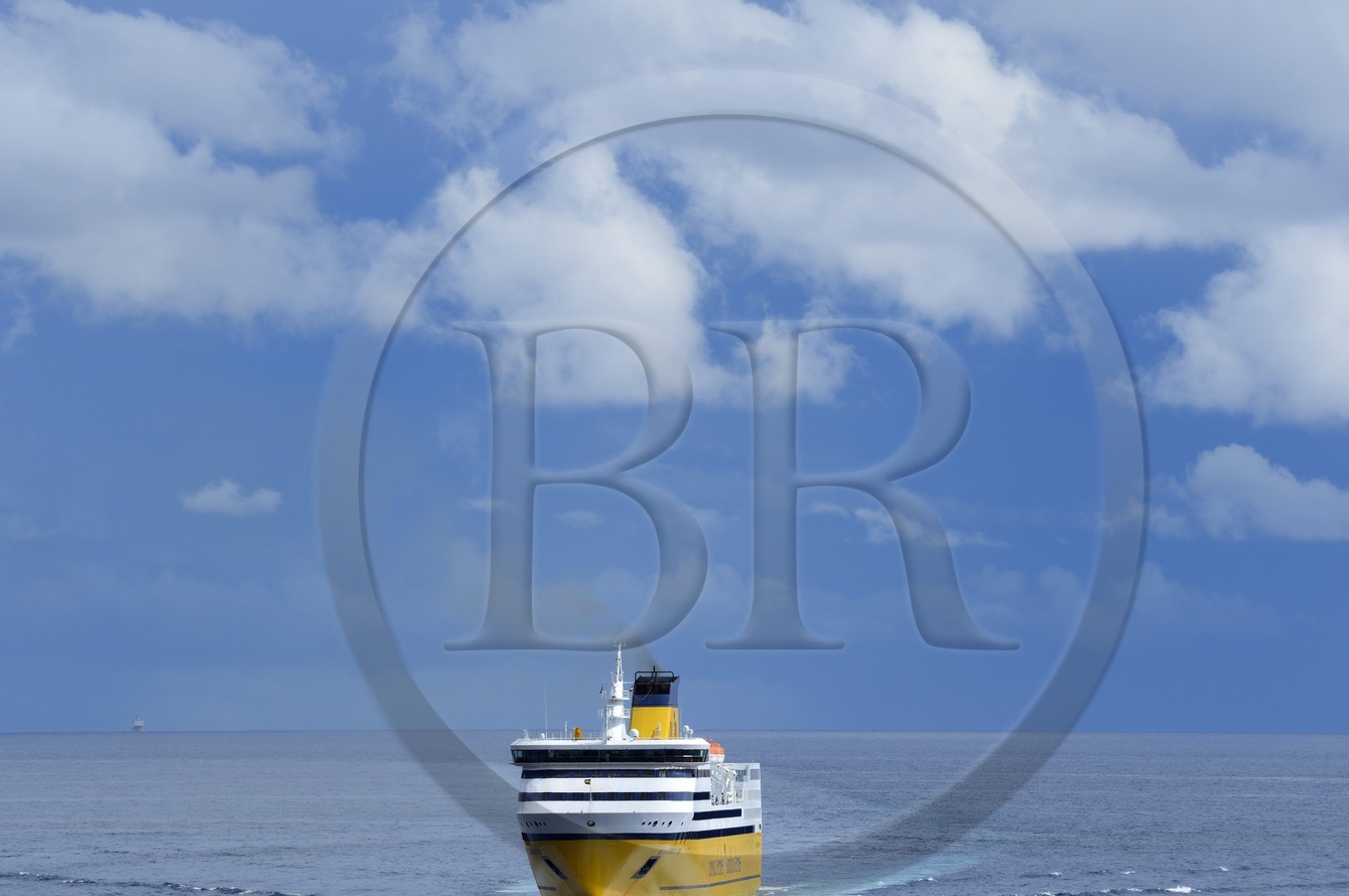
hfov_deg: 8.6
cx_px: 728
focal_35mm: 239
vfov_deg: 5.7
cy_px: 486
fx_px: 8947
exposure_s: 1/320
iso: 200
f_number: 14
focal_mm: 200
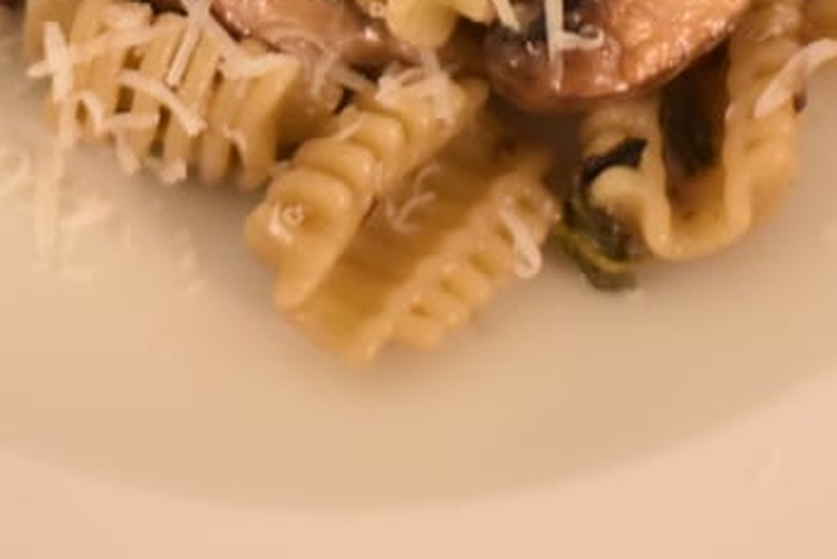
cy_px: -397
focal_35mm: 185
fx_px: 4303
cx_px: 537
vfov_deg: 7.3
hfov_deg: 11.1
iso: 3200
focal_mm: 50
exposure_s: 1/60
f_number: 1.8
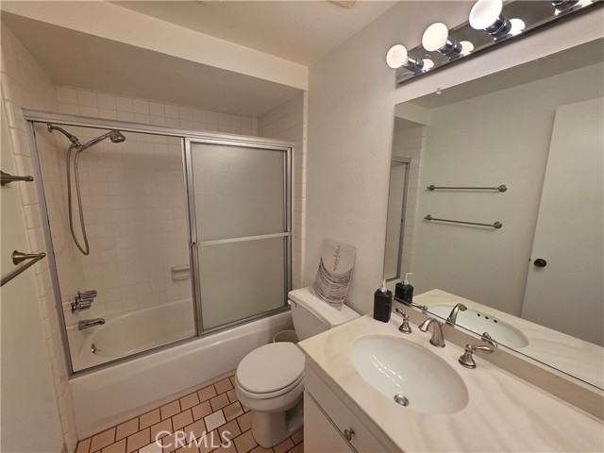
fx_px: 227
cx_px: 302
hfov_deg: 106.2
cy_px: 226
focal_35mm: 13
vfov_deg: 89.9
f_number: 1.9
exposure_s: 1/120
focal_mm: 2.2
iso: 160
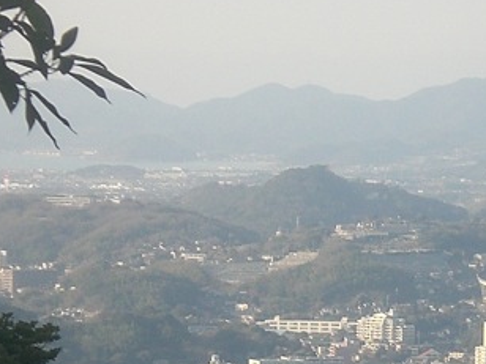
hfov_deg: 6.1
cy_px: 292
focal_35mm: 325
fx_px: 4563
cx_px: 525
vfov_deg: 4.6
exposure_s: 1/160
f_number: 5.4
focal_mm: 16.51
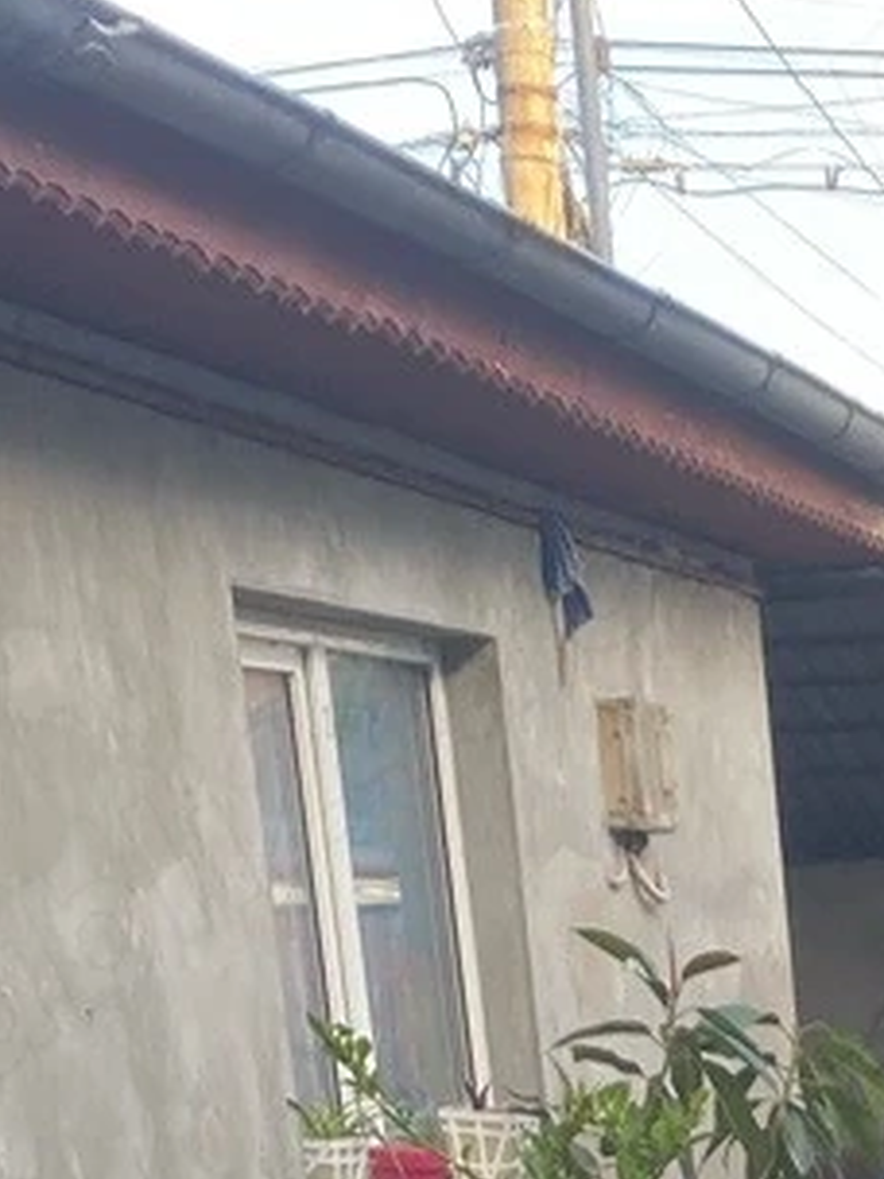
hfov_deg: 12.1
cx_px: 1500
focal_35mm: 114
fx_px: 3882
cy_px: 2001
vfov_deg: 15.3
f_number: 1.8
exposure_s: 1/122
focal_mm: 4.25
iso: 40
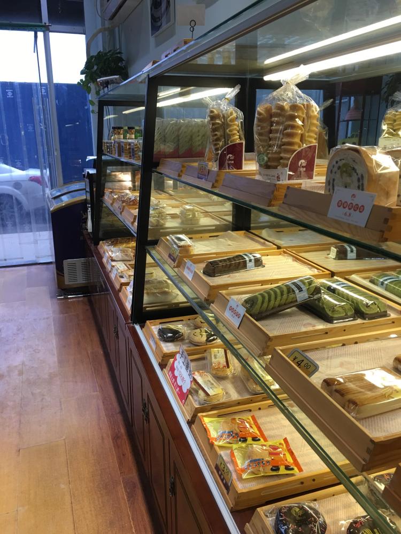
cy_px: 267
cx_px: 200
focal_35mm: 29
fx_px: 448
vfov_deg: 61.7
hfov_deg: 48.2
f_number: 2.2
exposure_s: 1/33
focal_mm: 4.15
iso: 50
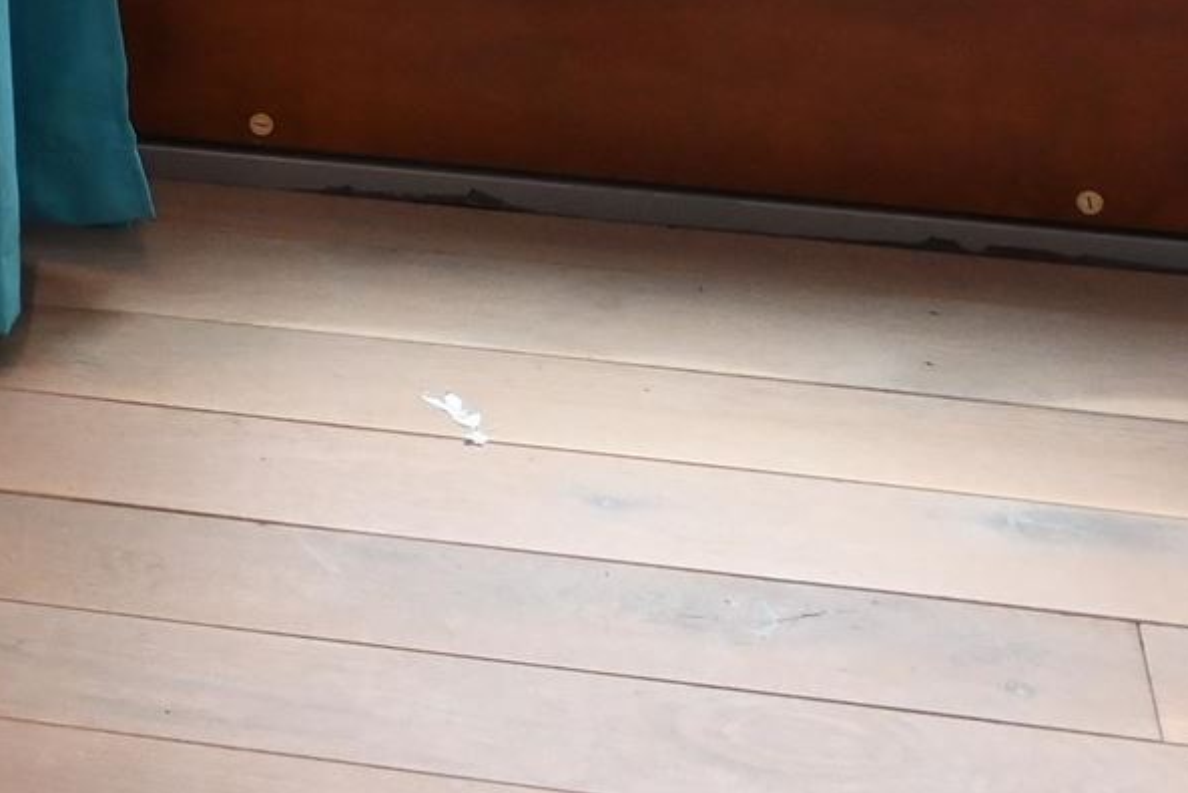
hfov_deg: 13.1
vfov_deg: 8.7
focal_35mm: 144
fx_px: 4749
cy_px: -1132
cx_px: -823
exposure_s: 1/125
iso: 720
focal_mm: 18.5
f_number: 3.8
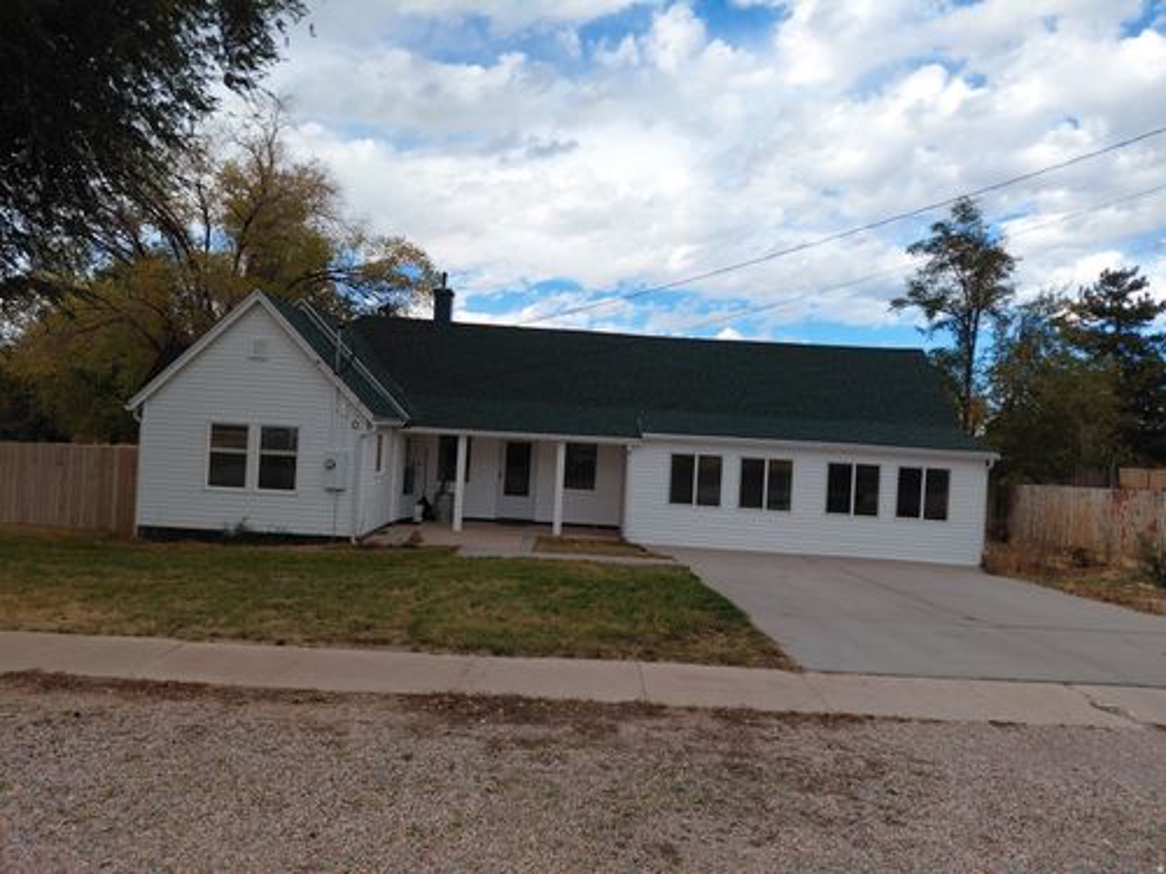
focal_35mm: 25
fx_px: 842
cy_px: 437
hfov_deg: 69.4
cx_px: 583
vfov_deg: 54.9
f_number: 1.8
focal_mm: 4.69
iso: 50
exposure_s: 1/1237
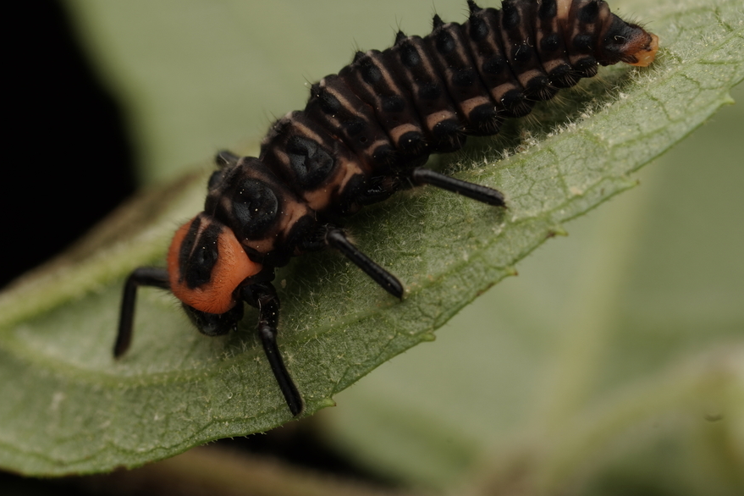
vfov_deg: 7.8
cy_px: 221
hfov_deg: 11.7
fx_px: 3616
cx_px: 300
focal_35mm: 175
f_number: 11
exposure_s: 1/100
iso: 100
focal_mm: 90
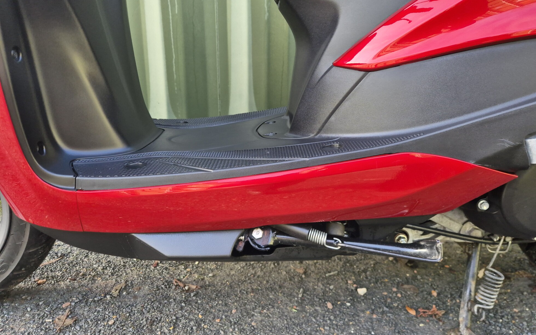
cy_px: 150
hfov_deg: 72.5
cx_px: 274
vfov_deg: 49.2
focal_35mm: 25
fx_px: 365
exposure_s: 1/180
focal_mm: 5.4
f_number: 1.8
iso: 100
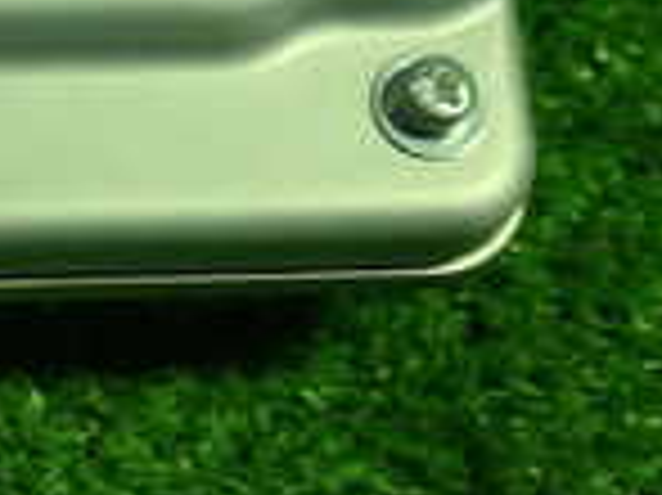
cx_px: -275
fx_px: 2962
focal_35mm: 155
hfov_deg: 12.3
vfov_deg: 9.4
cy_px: -104
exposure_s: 1/40
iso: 200
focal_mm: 6.83
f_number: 2.7
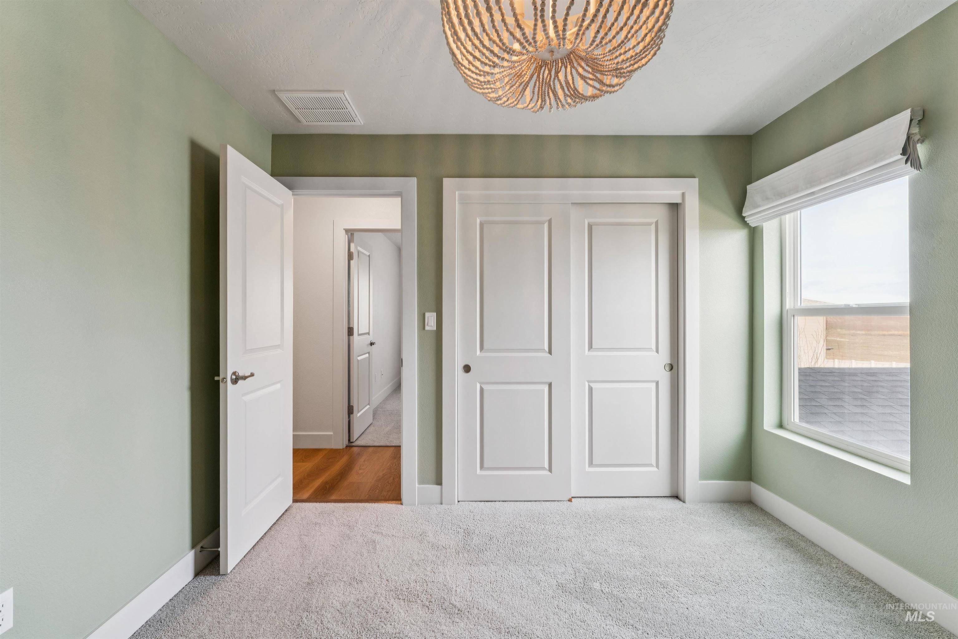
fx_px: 412
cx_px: 479
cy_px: 320
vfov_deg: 75.5
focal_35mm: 16
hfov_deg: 98.5
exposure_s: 1/8
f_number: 13
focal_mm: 15.5
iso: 400
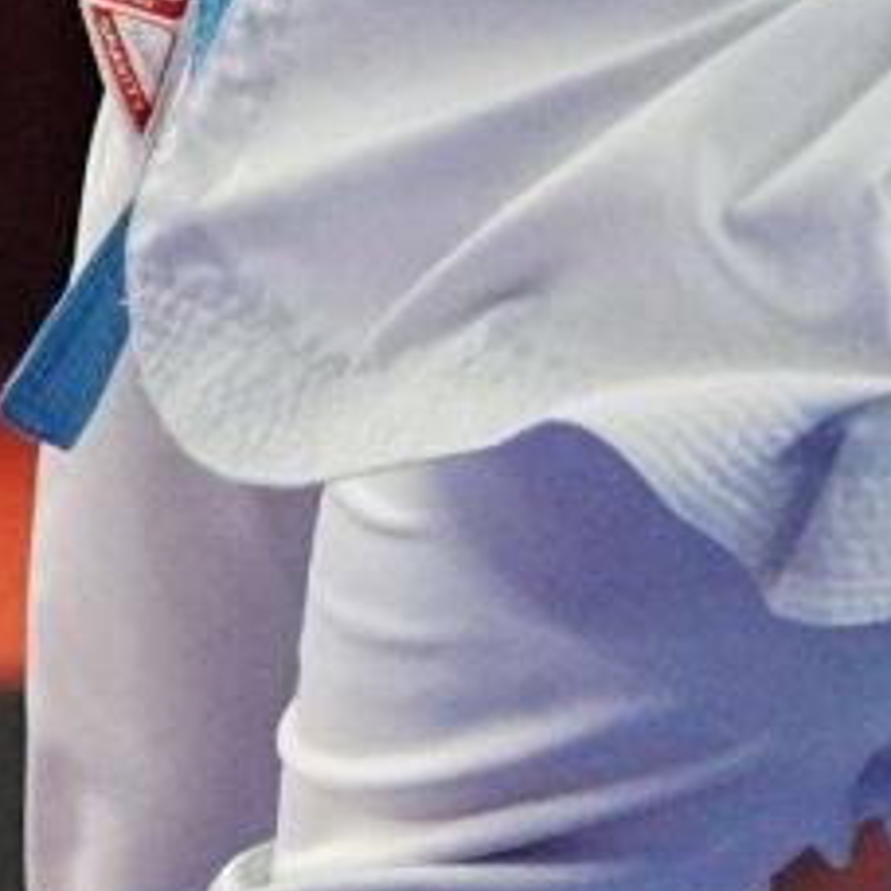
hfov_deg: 0.9
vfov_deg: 0.9
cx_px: 1848
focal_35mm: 2015
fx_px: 58679
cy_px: -711
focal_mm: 200
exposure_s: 1/2000
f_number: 2.8
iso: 3200
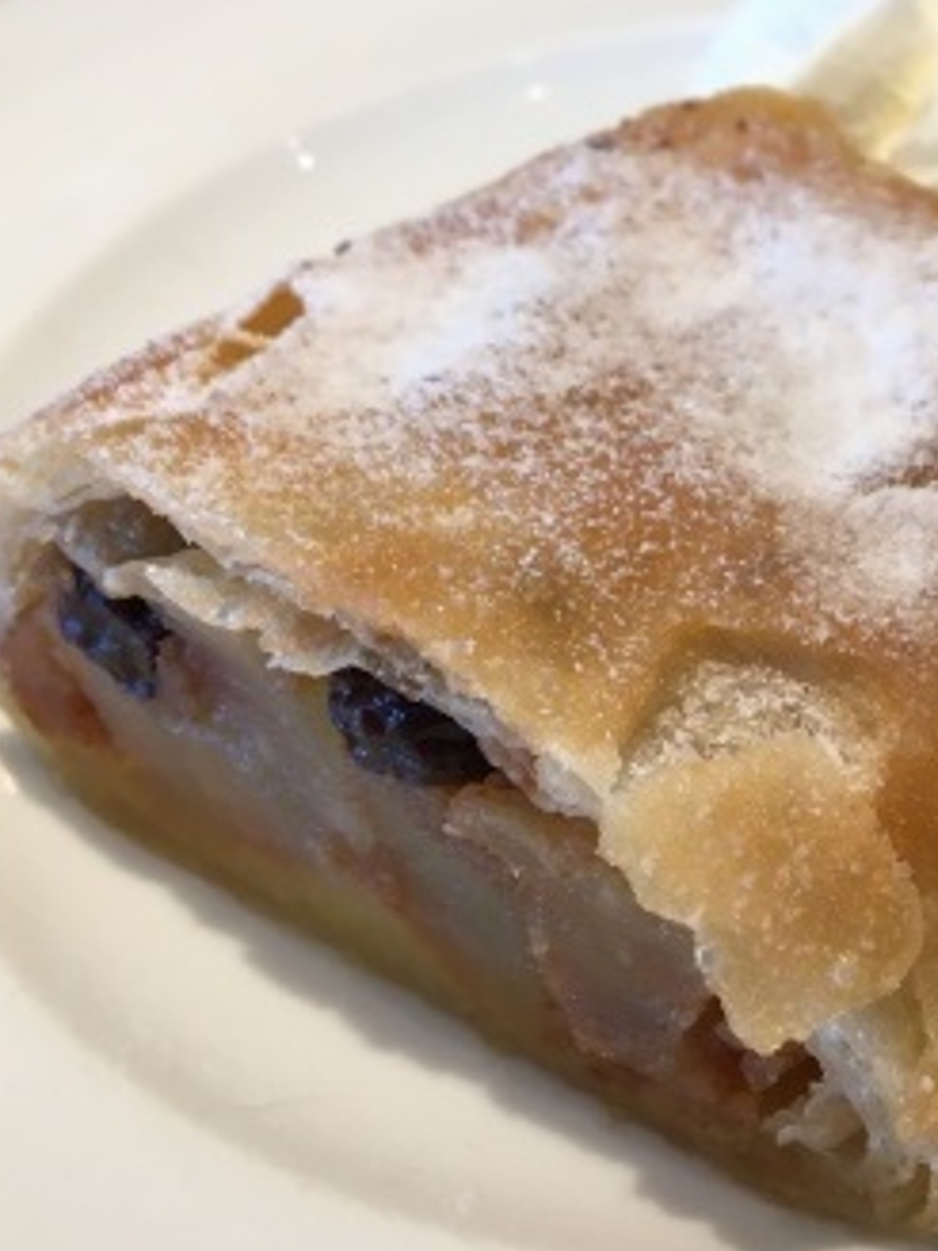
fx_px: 1915
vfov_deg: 36.1
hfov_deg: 27.0
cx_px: 740
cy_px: 568
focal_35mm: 53
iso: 50
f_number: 2.2
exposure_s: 1/30
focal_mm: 4.15
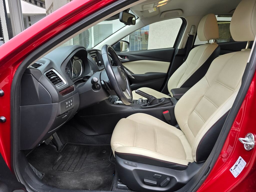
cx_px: 128
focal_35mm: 23
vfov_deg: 58.9
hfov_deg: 73.9
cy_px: 96
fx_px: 170
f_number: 1.7
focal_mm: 6.3
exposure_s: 1/180
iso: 64
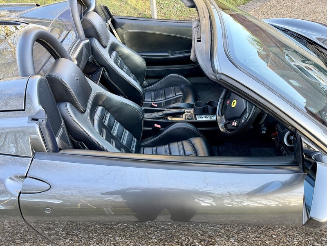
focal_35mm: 24
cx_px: 164
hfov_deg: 71.6
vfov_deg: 56.8
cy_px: 123
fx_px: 227
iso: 125
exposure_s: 1/157
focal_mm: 6.76
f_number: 1.78
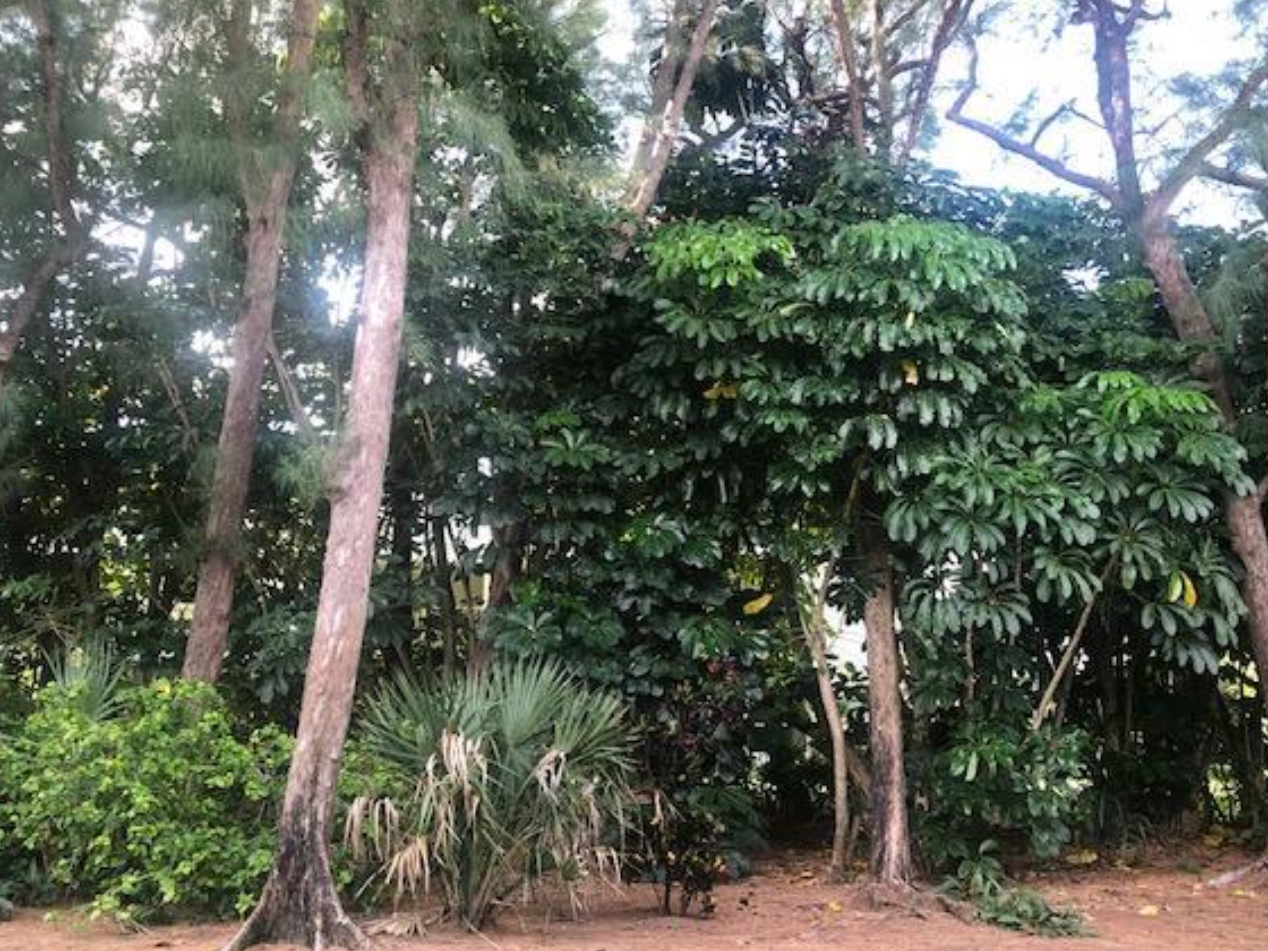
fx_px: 1172
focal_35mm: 32
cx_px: 663
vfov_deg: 44.1
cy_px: 532
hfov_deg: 56.8
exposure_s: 1/40
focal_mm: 4
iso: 25
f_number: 1.8
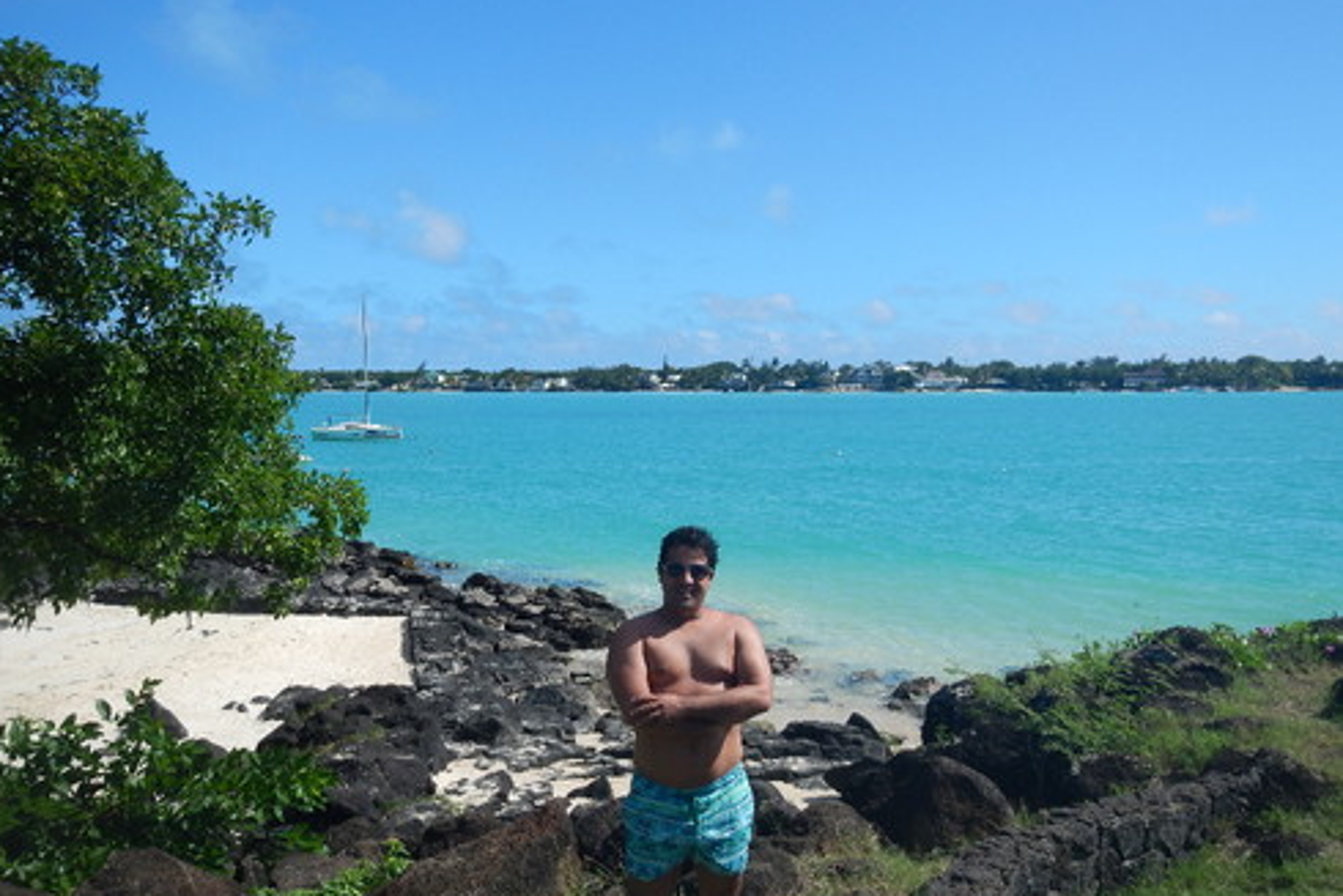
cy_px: 434
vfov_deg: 37.9
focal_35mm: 35
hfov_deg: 54.4
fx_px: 1306
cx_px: 661
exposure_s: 1/1250
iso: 125
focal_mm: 5.9
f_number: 3.9
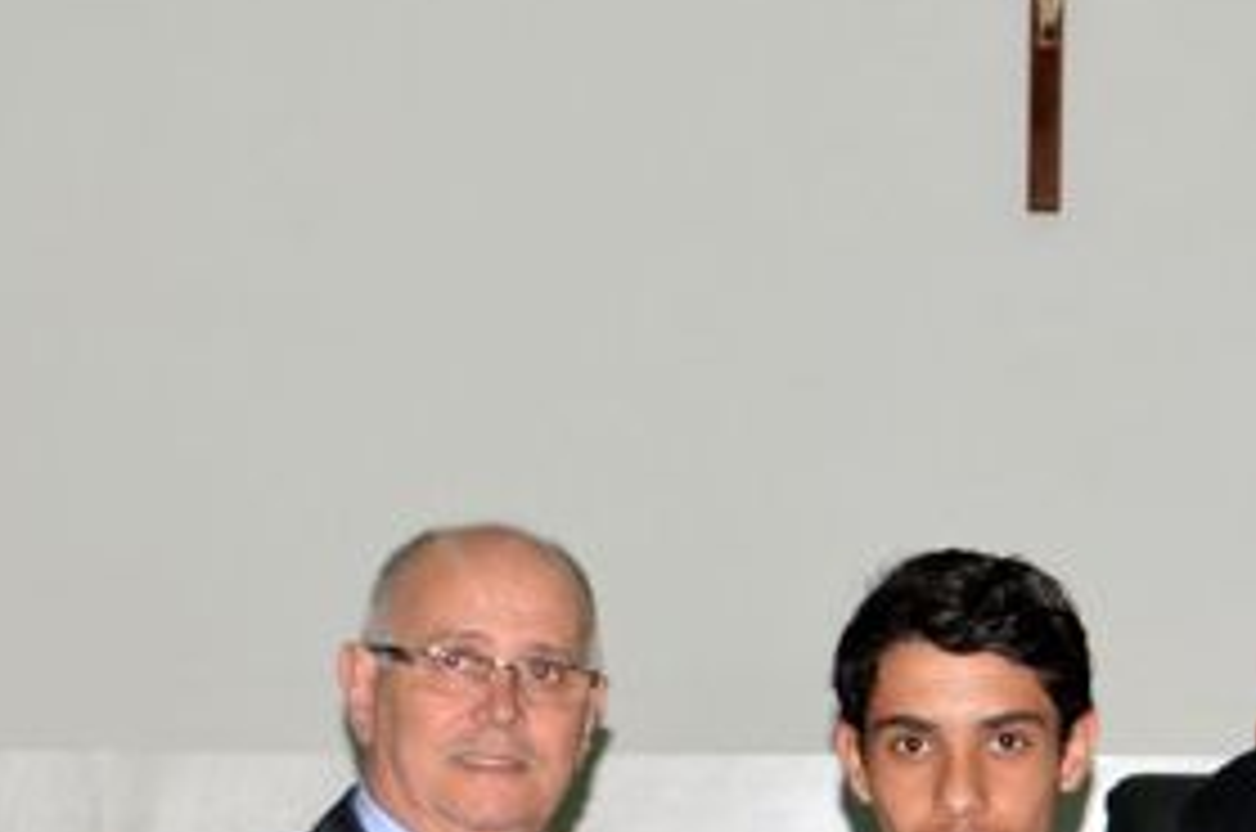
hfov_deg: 13.6
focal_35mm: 150
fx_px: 5239
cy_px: 1088
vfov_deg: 8.9
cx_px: 896
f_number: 5
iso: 640
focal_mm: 35
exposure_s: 1/60
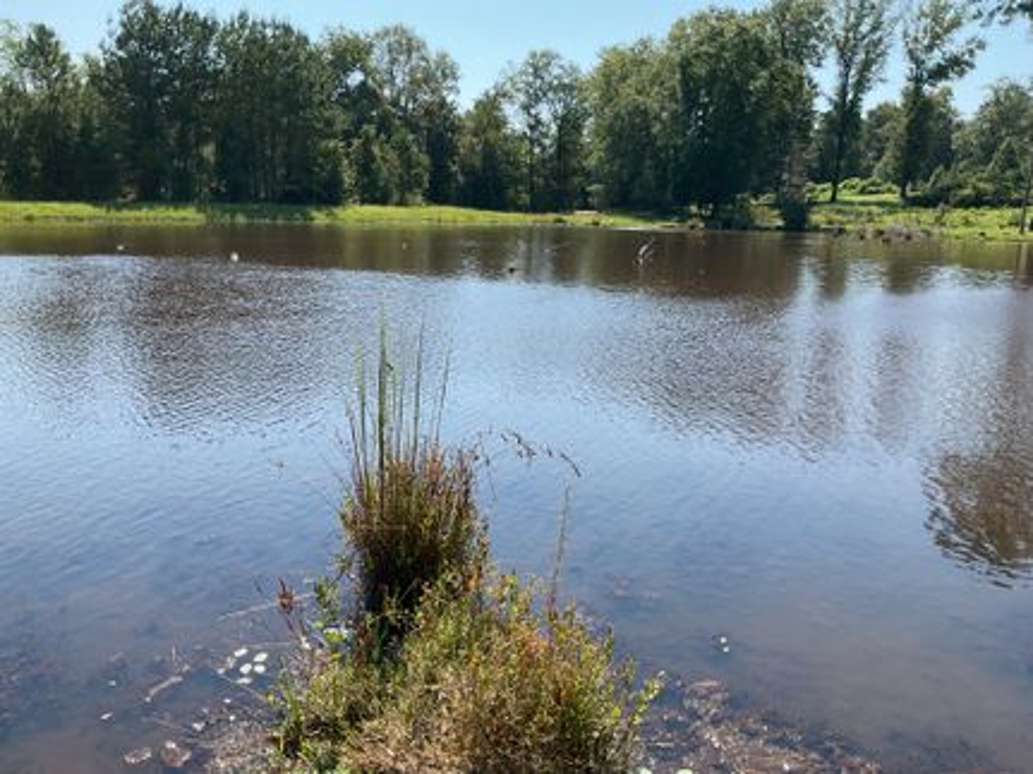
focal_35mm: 29
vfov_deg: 48.2
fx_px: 865
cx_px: 516
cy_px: 387
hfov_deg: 61.7
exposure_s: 1/1144
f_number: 1.8
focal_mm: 3
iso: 16
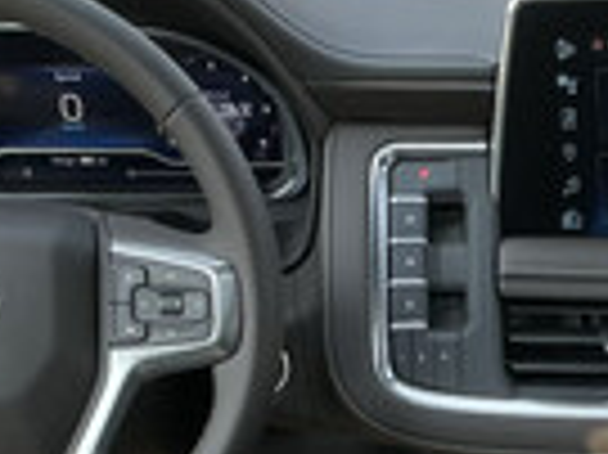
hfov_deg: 17.2
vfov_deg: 12.7
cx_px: 712
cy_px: 690
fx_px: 1930
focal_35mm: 110
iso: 32
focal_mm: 4.2
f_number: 1.6
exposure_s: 1/180
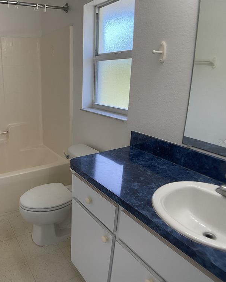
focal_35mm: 38
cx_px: 51
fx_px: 318
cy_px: 142
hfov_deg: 38.0
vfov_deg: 47.9
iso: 32
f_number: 1.8
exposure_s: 1/120
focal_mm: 3
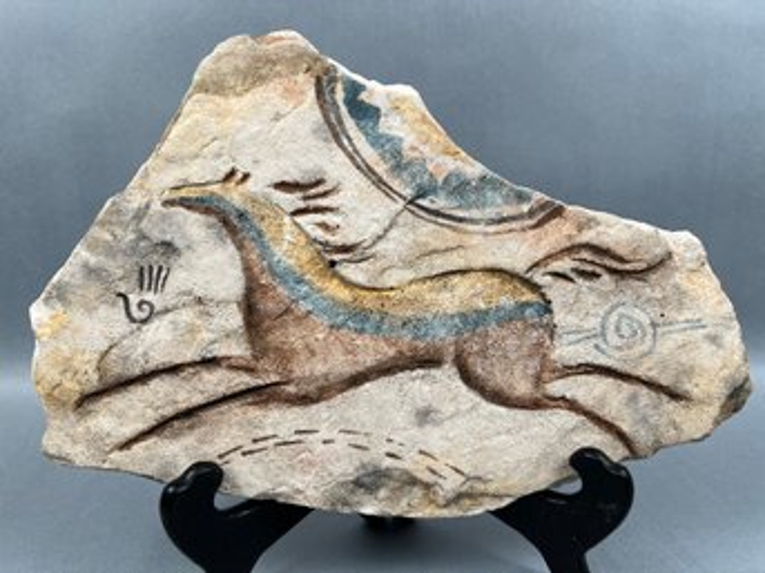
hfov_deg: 67.3
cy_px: 286
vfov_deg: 53.0
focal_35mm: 26
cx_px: 382
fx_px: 574
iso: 32
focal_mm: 5.7
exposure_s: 1/131
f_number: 1.5
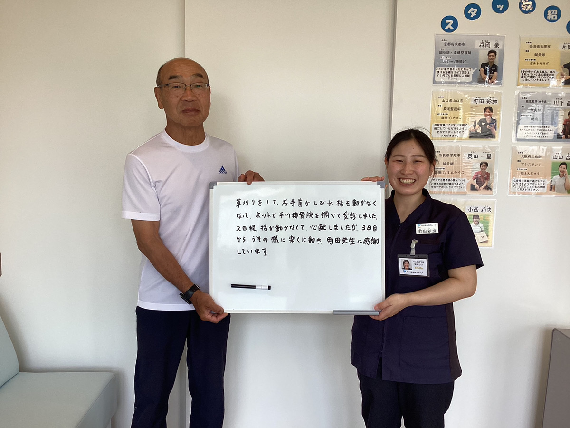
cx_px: 285
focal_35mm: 31
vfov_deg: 45.4
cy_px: 214
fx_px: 510
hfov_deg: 58.4
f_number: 2.4
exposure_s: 1/120
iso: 40
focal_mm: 3.3
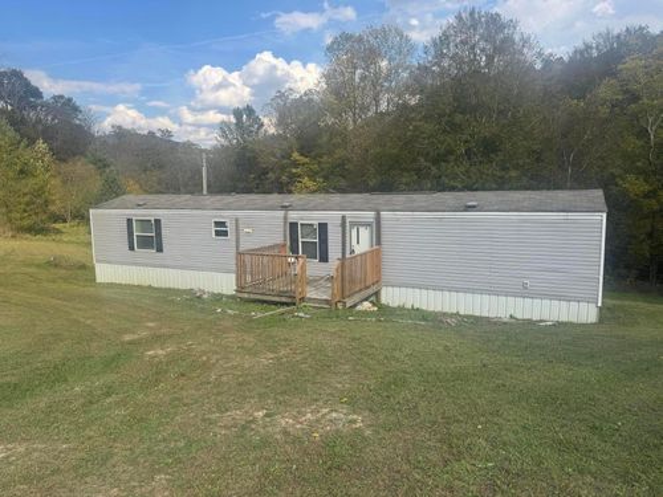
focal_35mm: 24
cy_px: 248
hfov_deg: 71.6
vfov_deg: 56.8
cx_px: 332
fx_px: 460
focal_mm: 6.76
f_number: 1.78
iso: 80
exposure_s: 1/2959
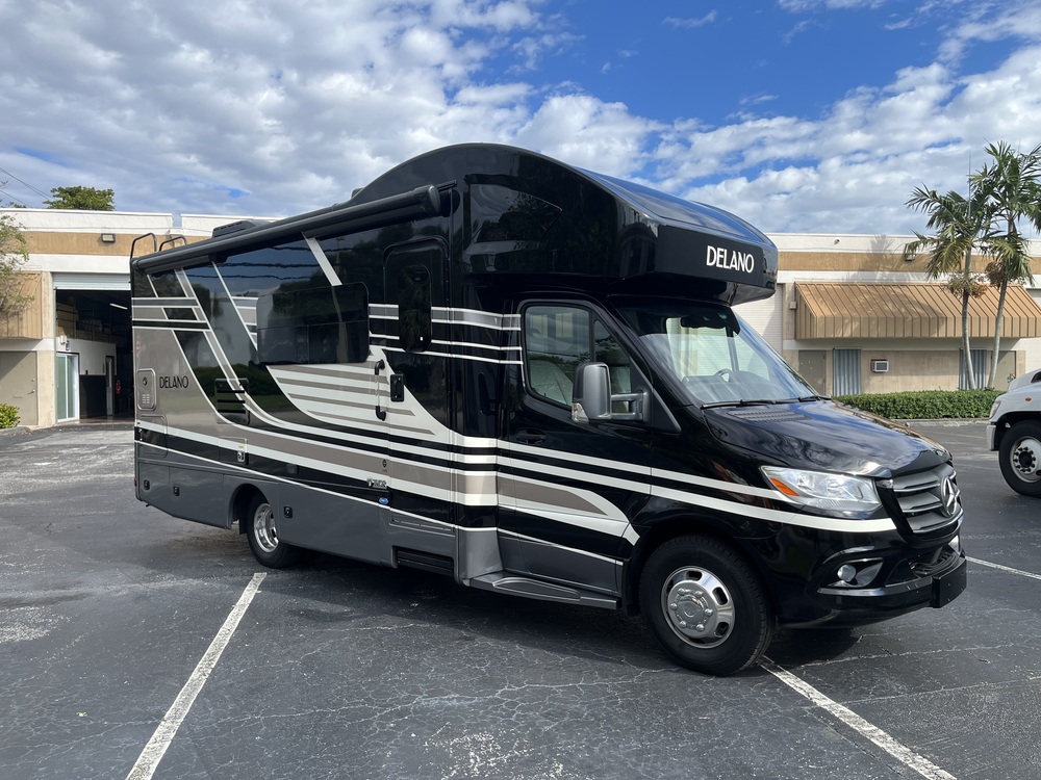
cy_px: 390
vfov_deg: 53.1
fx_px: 782
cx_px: 520
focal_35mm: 26
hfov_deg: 67.3
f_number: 1.6
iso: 50
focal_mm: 5.1
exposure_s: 1/2410
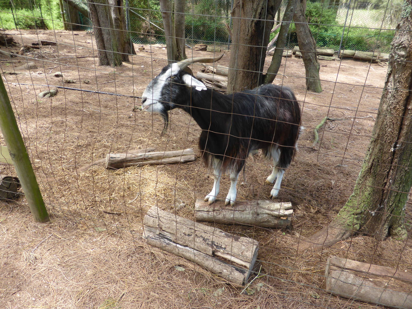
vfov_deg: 54.9
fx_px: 298
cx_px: 206
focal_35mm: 25
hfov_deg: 69.4
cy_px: 154
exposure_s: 1/100
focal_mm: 4.3
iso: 100
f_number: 3.3
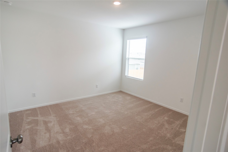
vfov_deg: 67.4
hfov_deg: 90.0
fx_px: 114
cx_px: 114
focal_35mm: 18
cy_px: 76
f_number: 4
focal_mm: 12
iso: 500
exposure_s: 1/250
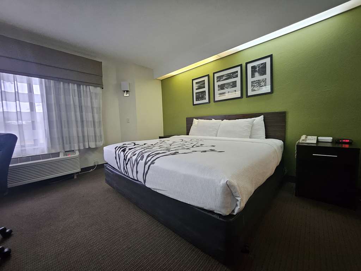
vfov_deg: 89.9
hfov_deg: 106.2
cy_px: 136
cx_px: 180
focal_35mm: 13
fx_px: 136
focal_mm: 1.74
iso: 320
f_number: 2.2
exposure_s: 1/30
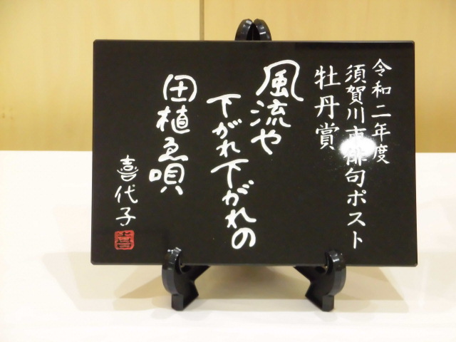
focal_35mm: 104
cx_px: 228
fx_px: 1370
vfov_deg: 14.2
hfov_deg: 18.9
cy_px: 171
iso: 800
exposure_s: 1/80
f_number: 4.8
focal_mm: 18.63
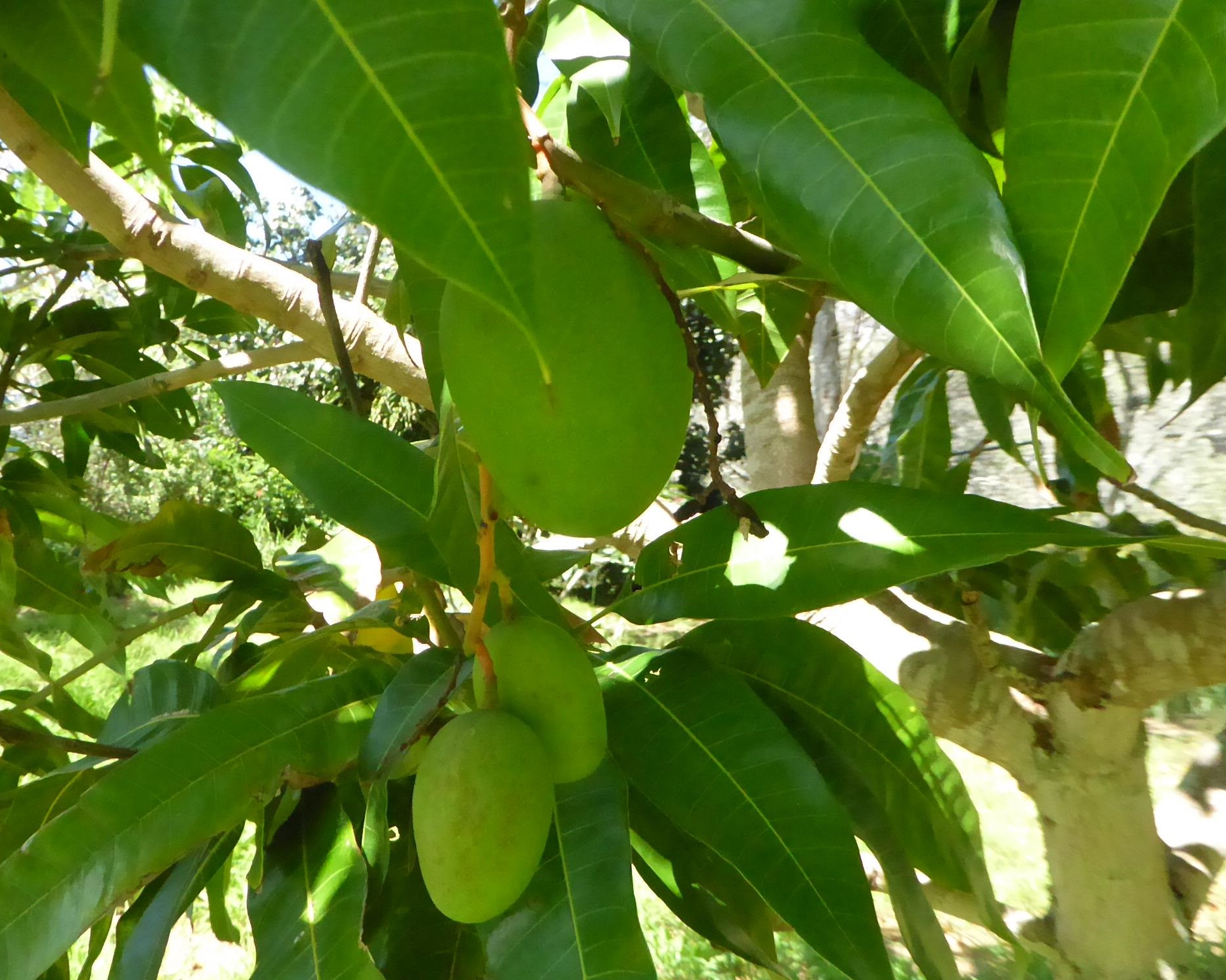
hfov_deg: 54.2
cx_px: 597
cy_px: 480
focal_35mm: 33
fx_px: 1197
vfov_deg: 44.5
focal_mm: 5.4
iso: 1600
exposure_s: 1/1600
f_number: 3.5
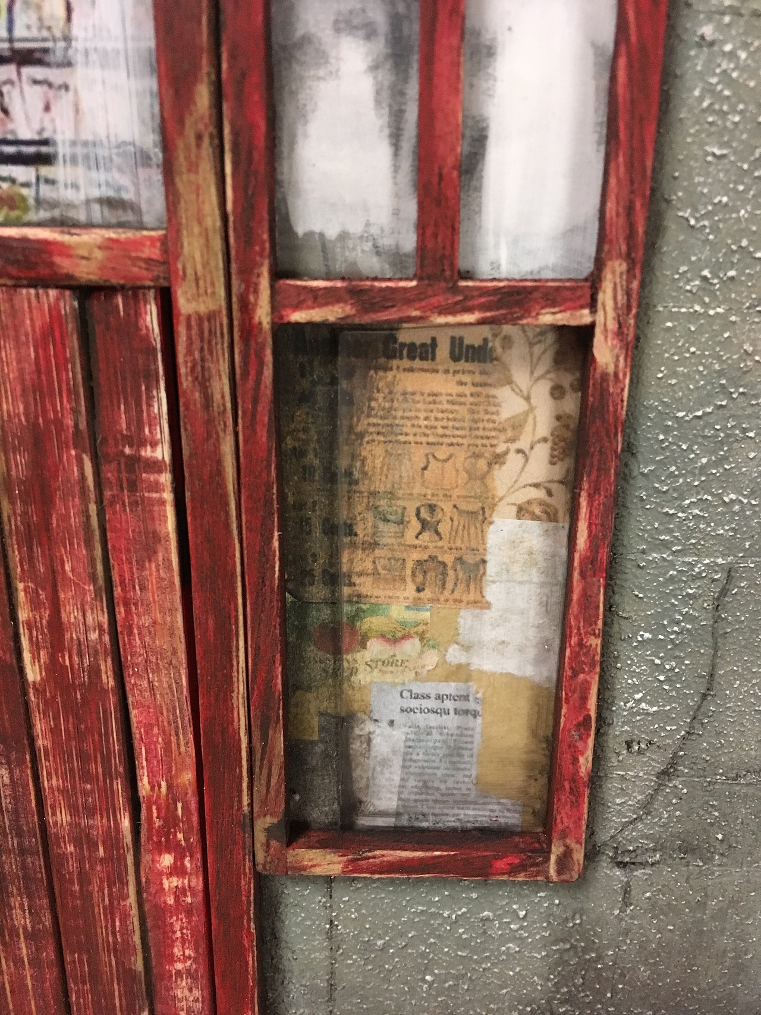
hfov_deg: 48.2
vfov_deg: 61.7
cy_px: 508
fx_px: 850
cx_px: 380
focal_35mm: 29
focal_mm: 4.15
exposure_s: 1/20
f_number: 2.2
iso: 200
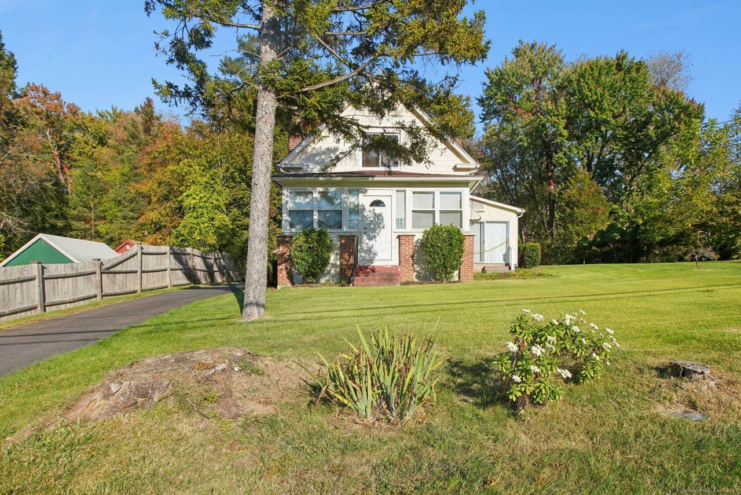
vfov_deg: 73.8
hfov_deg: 96.7
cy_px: 248
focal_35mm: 16
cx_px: 370
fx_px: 329
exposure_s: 1/160
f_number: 9
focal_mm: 16
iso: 100
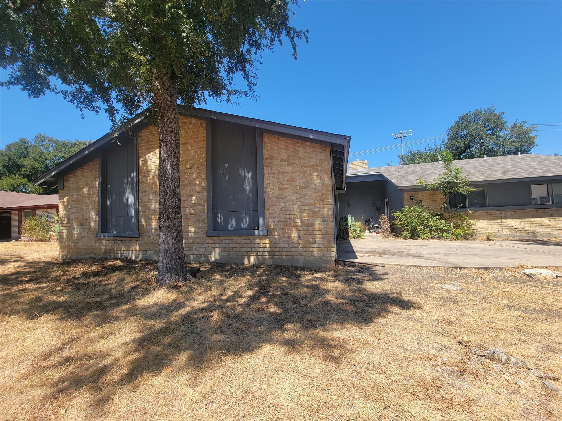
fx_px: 211
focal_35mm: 13
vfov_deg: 89.9
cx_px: 281
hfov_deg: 106.2
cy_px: 210
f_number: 2.2
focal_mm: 2.2
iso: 50
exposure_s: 1/989
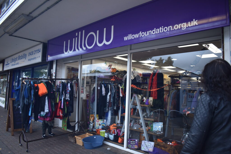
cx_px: 116
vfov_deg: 47.9
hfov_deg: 67.4
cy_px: 77
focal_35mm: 27
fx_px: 173
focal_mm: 18
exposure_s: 1/250
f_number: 3.5
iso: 400
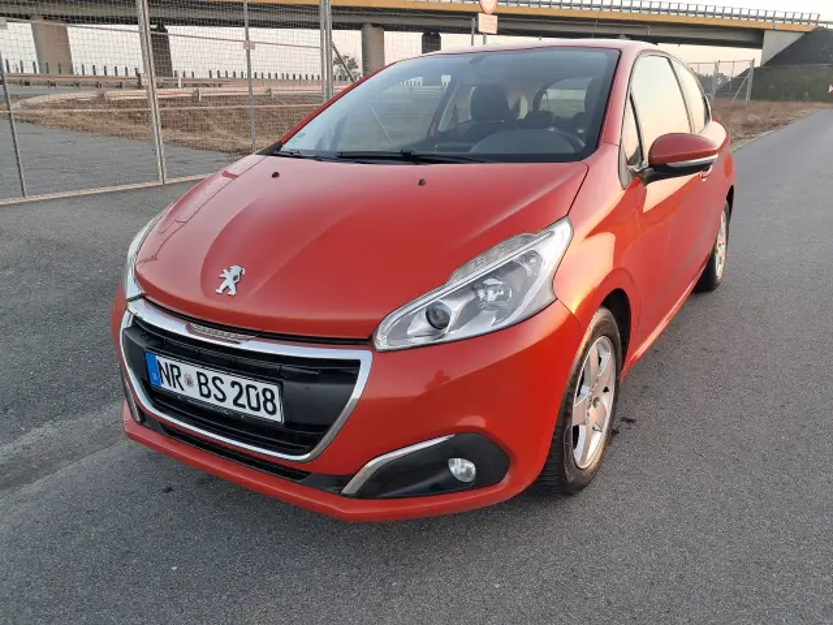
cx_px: 416
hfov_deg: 65.3
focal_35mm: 27
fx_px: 650
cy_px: 312
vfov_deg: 51.4
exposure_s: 1/60
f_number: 1.8
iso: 64
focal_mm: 4
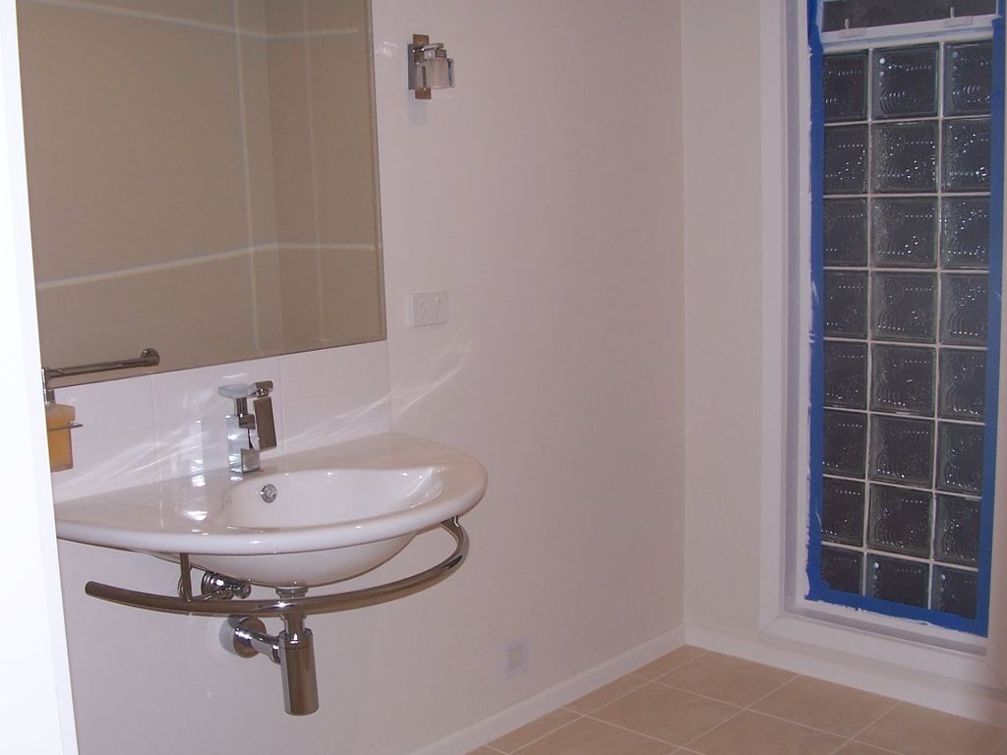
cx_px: 449
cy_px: 416
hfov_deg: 46.7
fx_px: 1164
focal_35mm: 40
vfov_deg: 35.9
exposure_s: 1/60
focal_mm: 6
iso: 80
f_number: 2.8
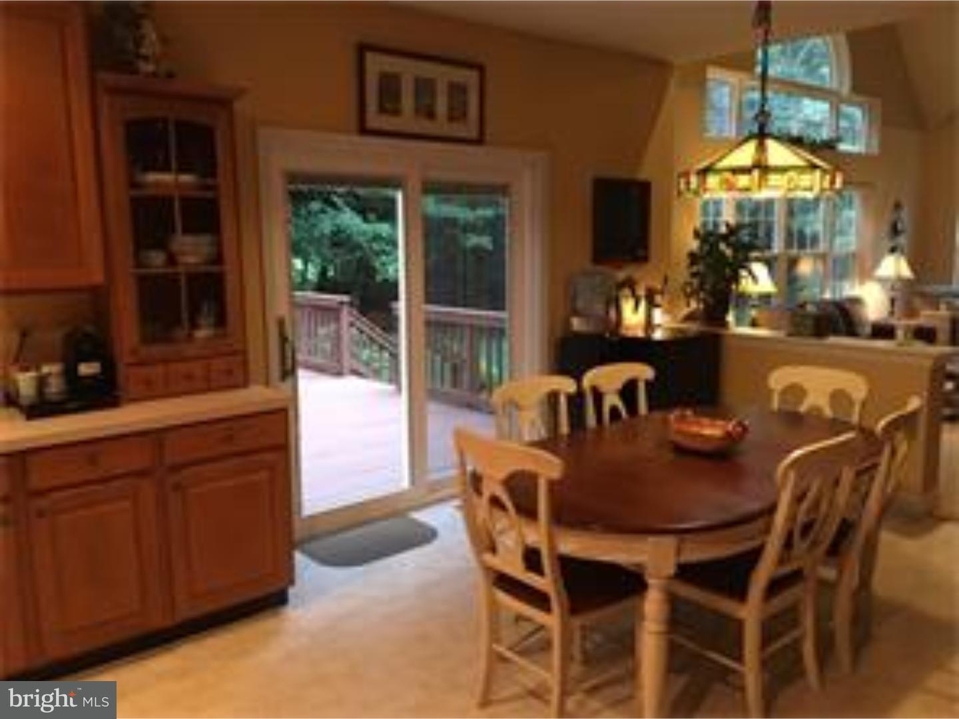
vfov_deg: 48.2
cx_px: 480
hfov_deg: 61.7
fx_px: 803
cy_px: 360
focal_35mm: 29
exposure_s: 1/15
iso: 200
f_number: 2.2
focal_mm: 4.15
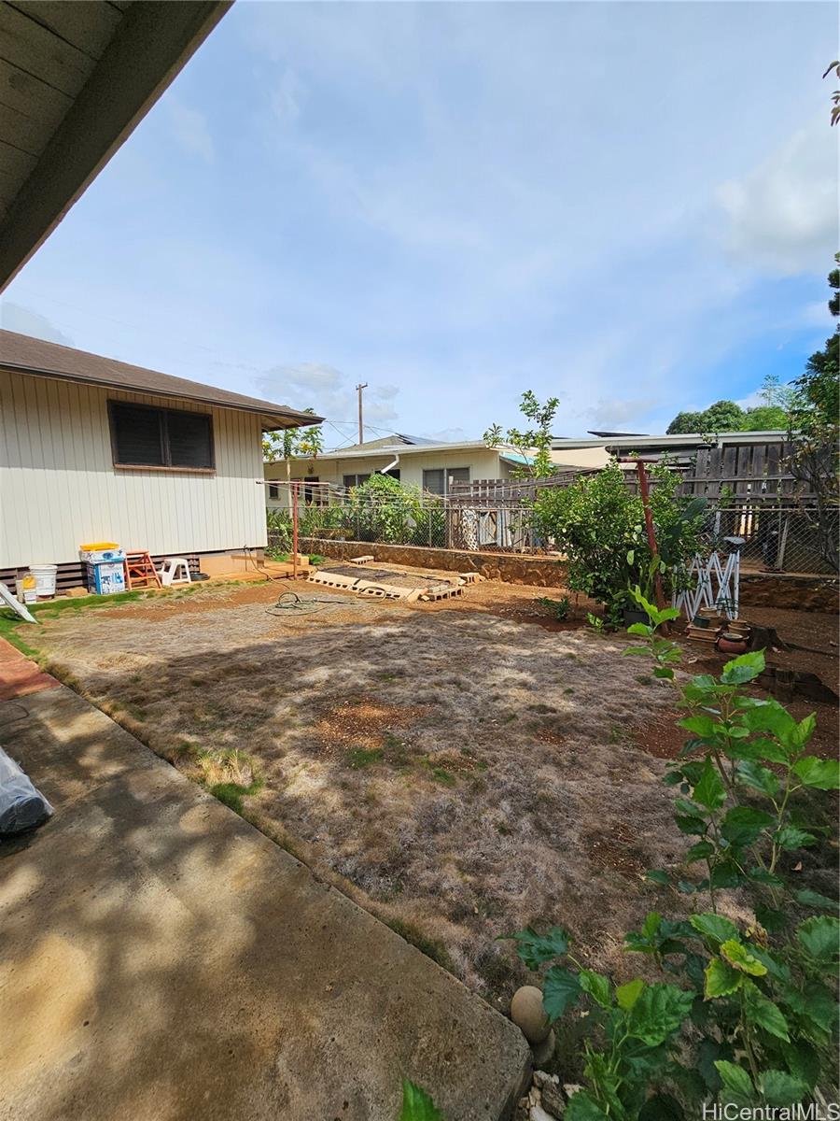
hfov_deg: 89.9
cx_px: 420
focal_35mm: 13
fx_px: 421
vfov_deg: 106.2
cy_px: 560
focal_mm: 2.2
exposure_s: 1/2099
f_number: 2.2
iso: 50
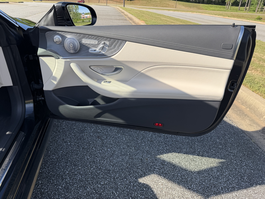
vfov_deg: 56.8
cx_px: 132
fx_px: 184
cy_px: 100
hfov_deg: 71.6
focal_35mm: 24
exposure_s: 1/1812
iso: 80
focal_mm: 6.76
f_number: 1.78
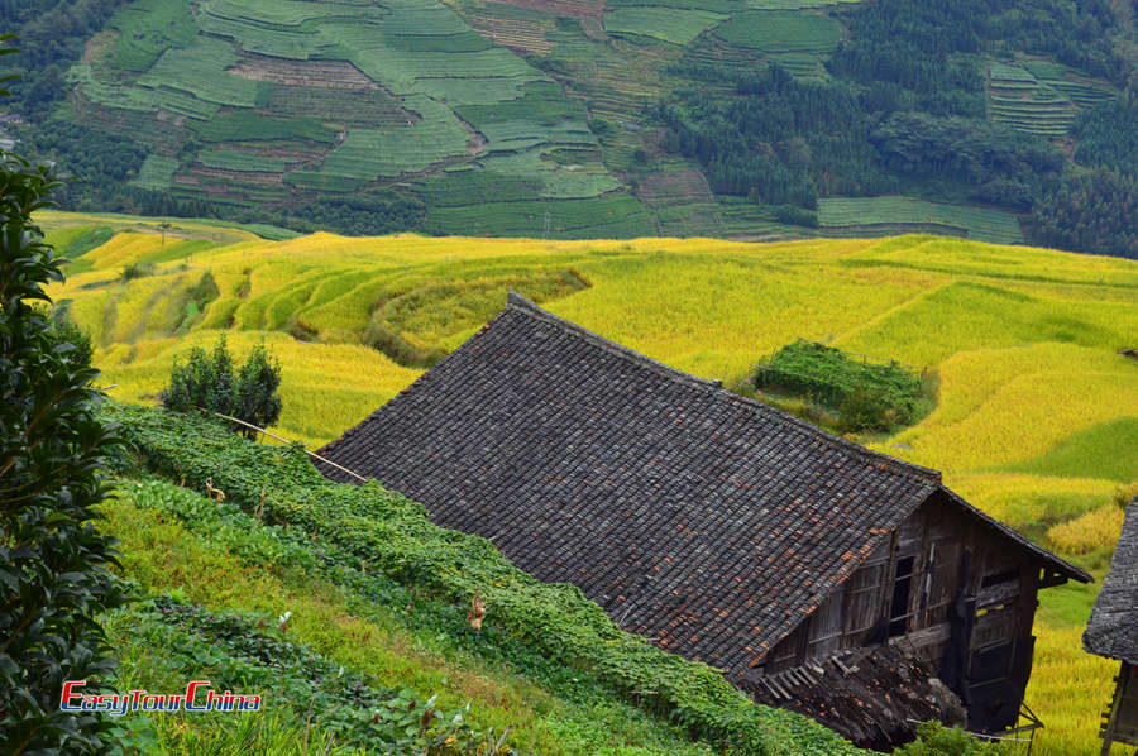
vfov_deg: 16.5
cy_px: 378
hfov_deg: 24.6
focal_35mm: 82
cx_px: 569
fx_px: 2605
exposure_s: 1/160
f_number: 9
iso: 400
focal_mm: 55
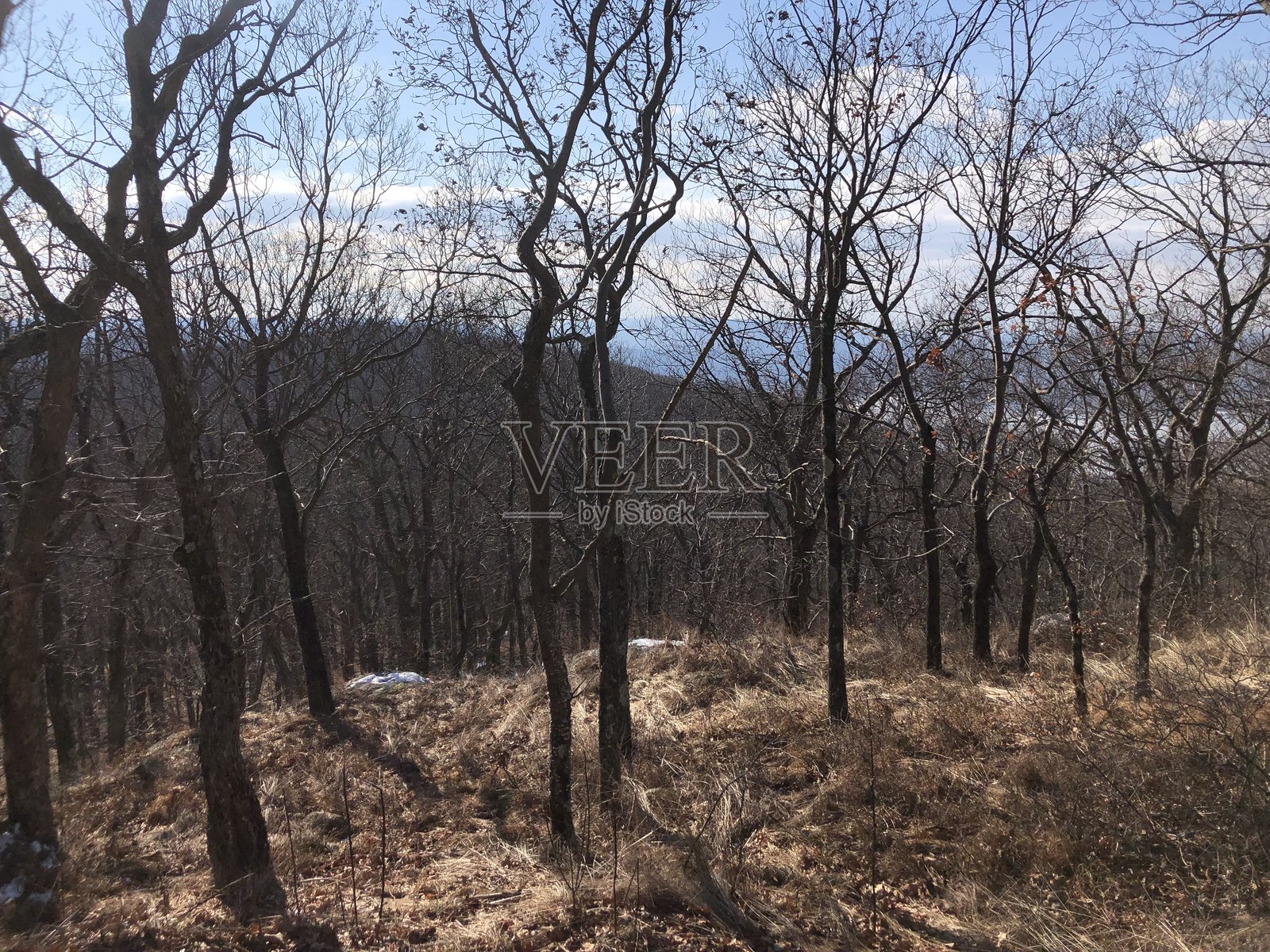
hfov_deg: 63.4
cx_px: 635
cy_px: 476
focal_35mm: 28
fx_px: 1027
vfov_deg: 49.7
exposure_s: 1/6098
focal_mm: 3.99
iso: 25
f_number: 1.8
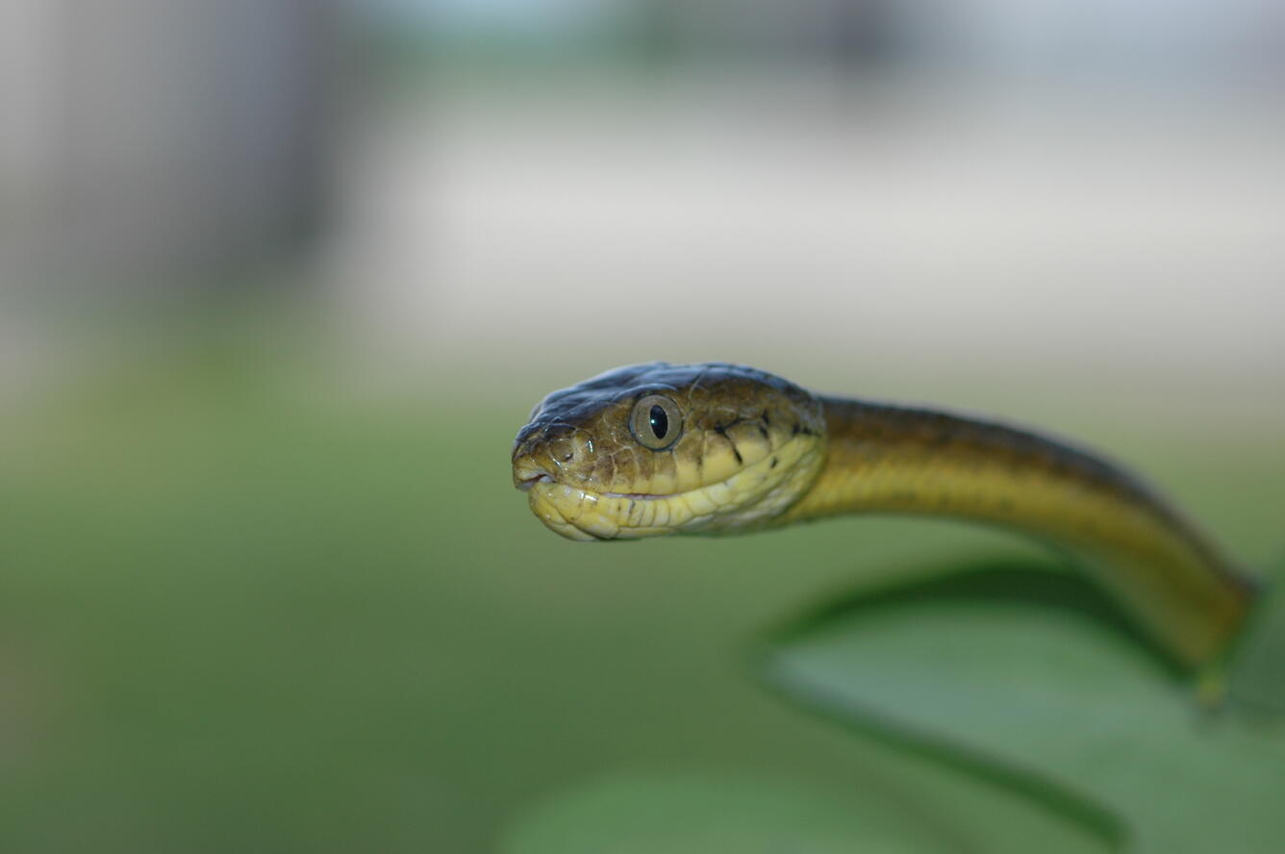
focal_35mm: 158
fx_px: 5616
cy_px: 427
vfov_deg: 8.7
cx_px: 642
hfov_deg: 13.1
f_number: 5
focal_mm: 105
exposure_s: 1/500
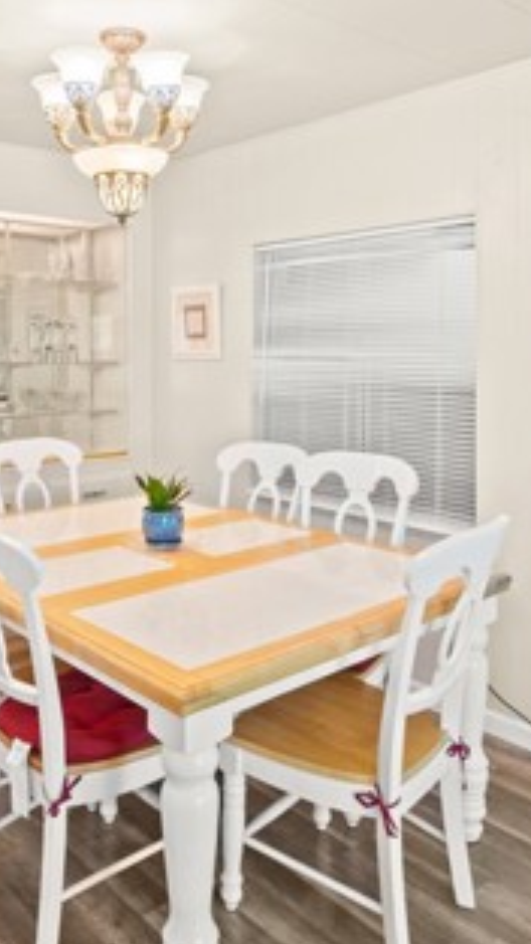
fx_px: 751
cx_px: 190
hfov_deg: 38.6
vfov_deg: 63.4
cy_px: 351
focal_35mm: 30
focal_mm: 14
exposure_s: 1/8
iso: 2000
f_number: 8
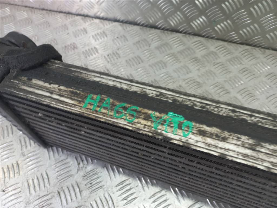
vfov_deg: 54.9
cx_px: 138
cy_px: 104
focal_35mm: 25
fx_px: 200
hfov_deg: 69.4
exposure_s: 1/50
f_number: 1.8
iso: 80
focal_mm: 4.6
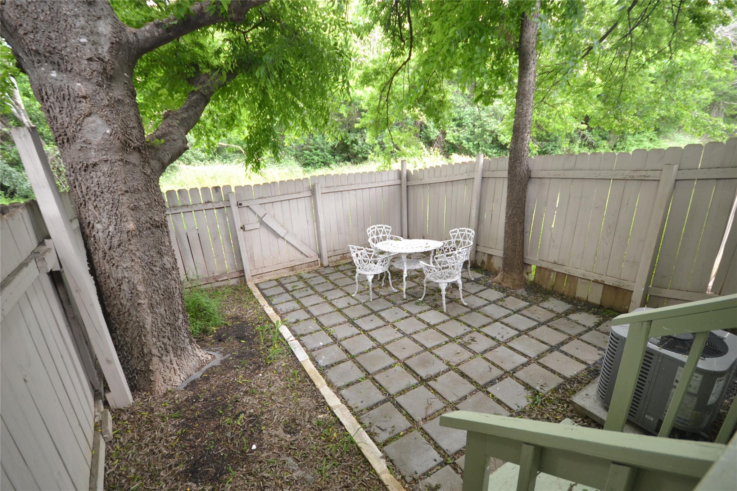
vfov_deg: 77.3
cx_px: 368
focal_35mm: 15
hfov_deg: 100.4
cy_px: 246
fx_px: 307
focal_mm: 10
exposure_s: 1/60
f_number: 4
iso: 560
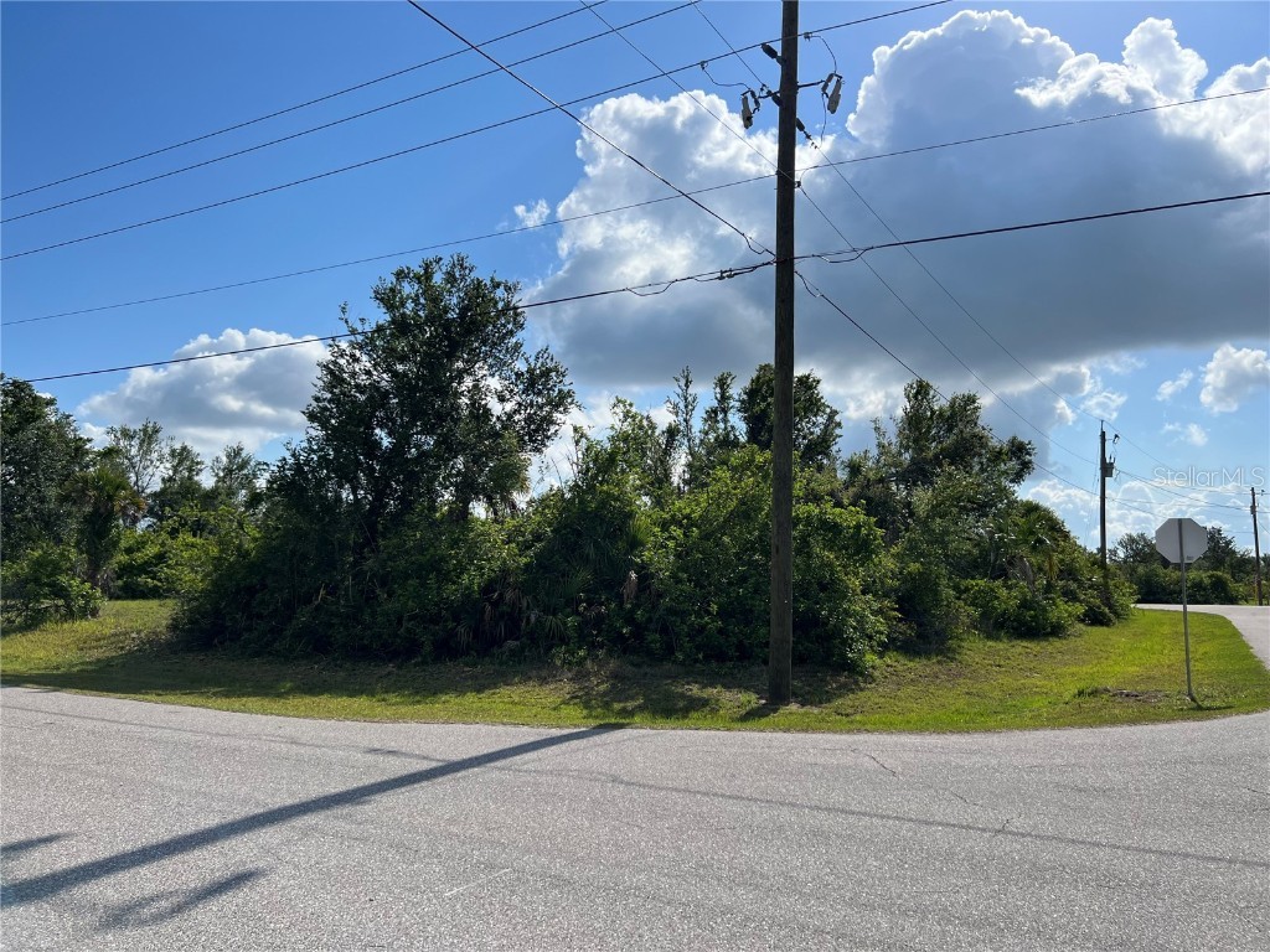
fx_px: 954
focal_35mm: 26
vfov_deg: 53.1
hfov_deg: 67.3
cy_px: 476
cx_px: 635
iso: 50
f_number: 1.5
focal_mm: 5.7
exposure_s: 1/8000
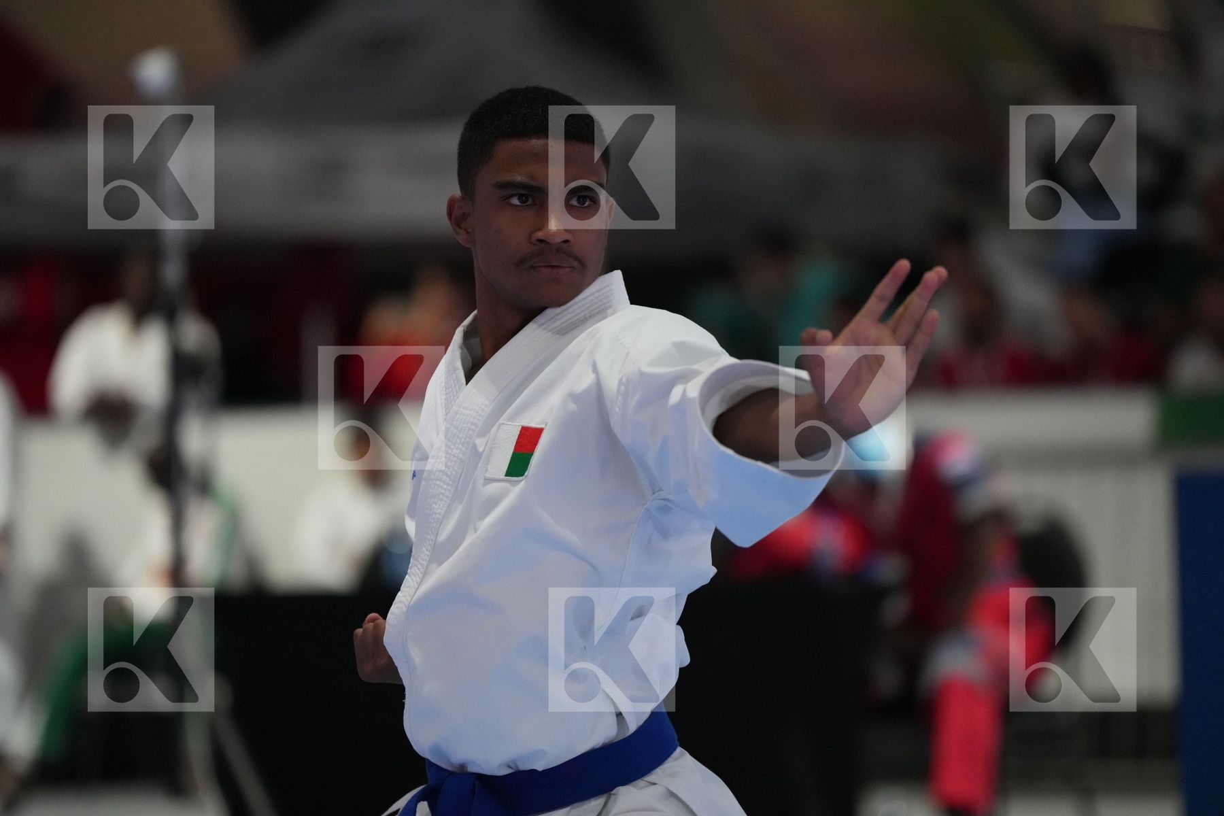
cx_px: 612
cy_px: 408
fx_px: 6799
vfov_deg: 6.9
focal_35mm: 200
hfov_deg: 10.3
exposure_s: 1/500
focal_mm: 200
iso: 6400
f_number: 2.8
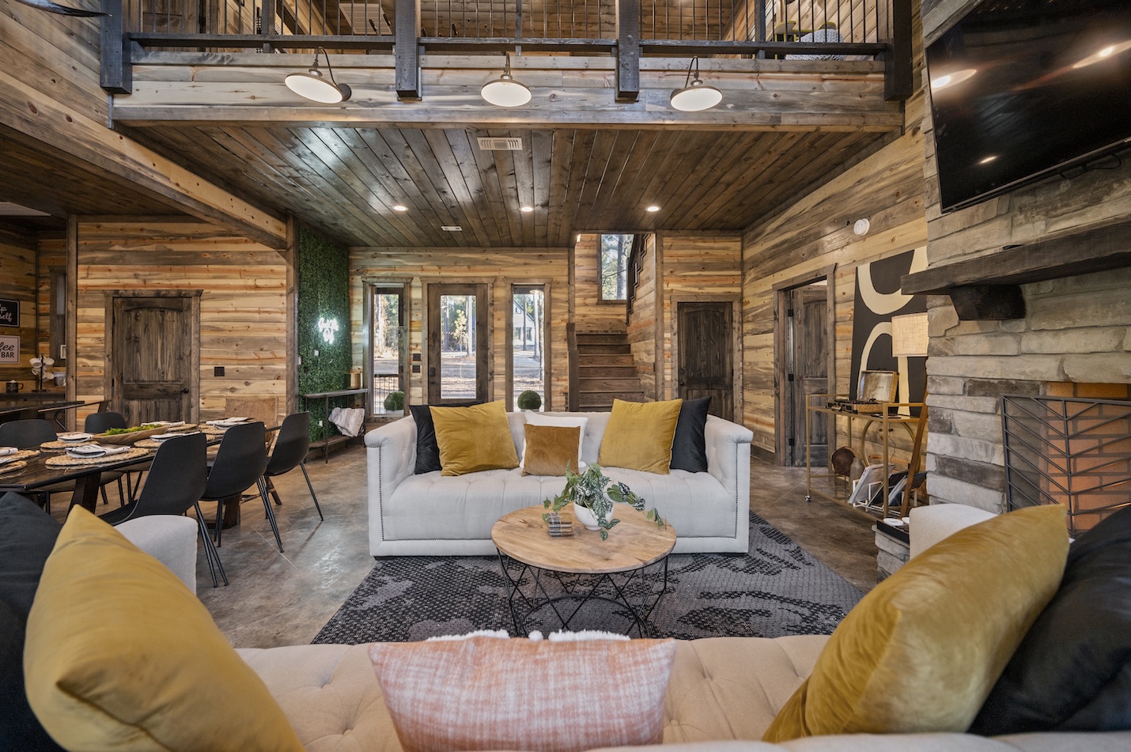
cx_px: 566
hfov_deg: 104.3
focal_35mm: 14
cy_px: 376
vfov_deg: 81.1
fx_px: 439
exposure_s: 1/60
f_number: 4
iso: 500
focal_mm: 14
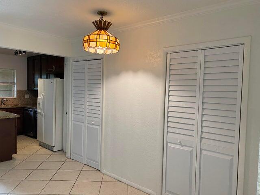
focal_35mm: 26
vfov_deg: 53.1
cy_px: 98
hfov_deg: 67.3
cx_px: 130
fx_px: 195
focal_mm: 4.25
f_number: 1.8
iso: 80
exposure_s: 1/60
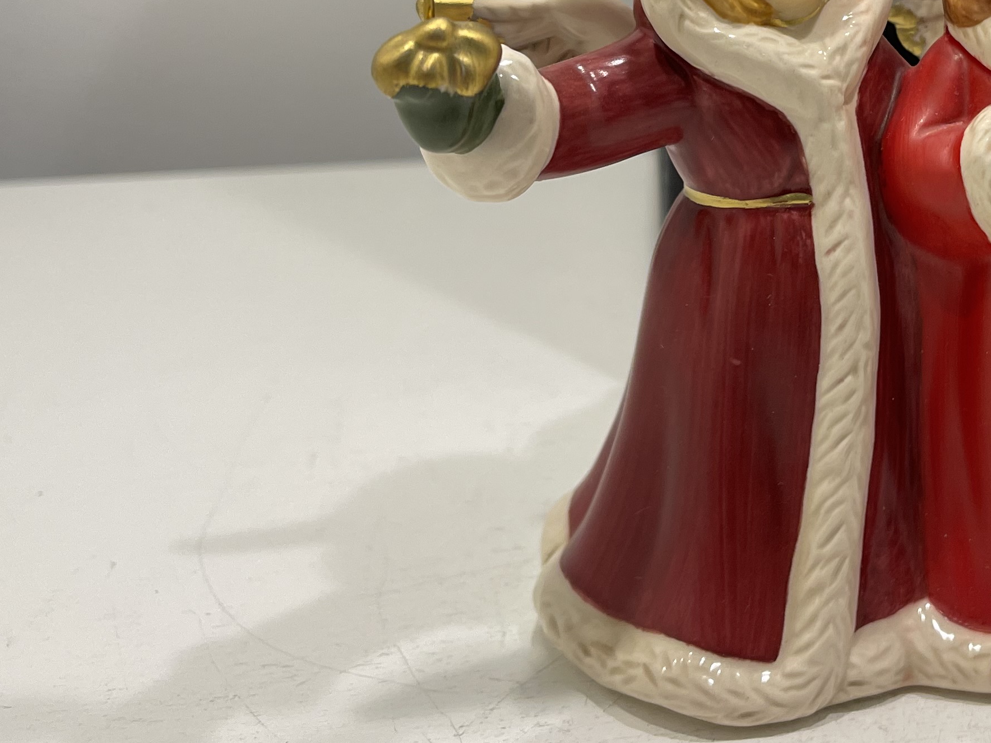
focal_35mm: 57
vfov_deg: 24.9
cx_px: 922
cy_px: 71
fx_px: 1632
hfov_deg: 31.9
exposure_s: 1/121
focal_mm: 5.1
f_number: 1.6
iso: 80
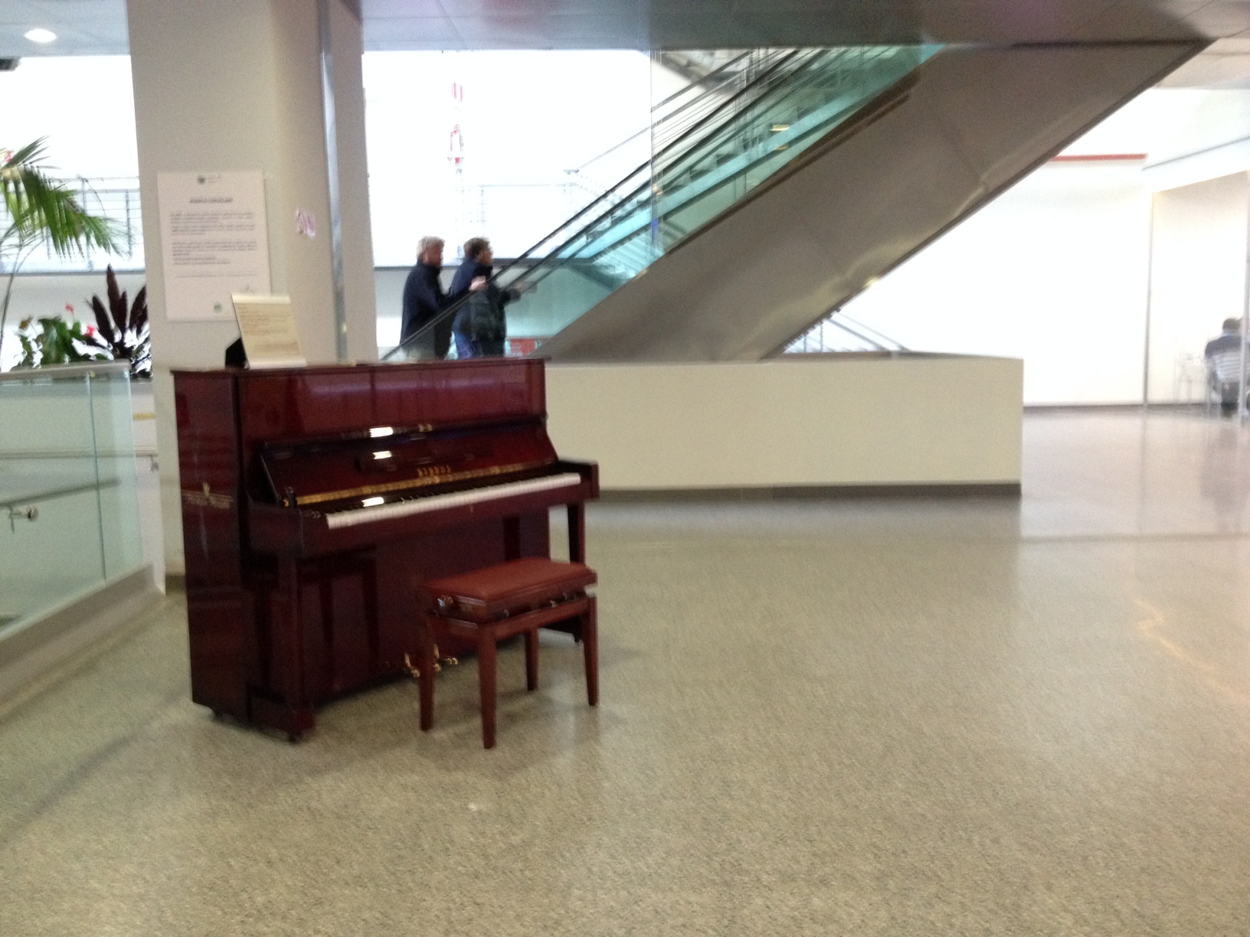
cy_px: 468
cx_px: 625
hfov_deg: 52.6
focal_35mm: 35
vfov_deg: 40.7
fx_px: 1264
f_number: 2.4
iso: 250
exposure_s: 1/20
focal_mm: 4.28
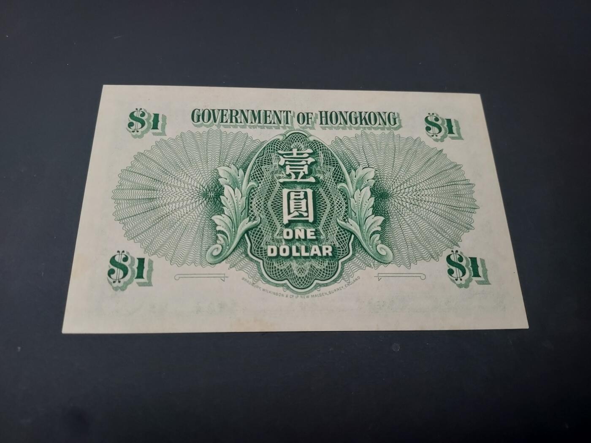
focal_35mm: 24
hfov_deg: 71.6
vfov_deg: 56.8
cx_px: 296
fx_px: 410
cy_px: 222
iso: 125
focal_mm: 4.6
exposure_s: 1/60
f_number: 1.8
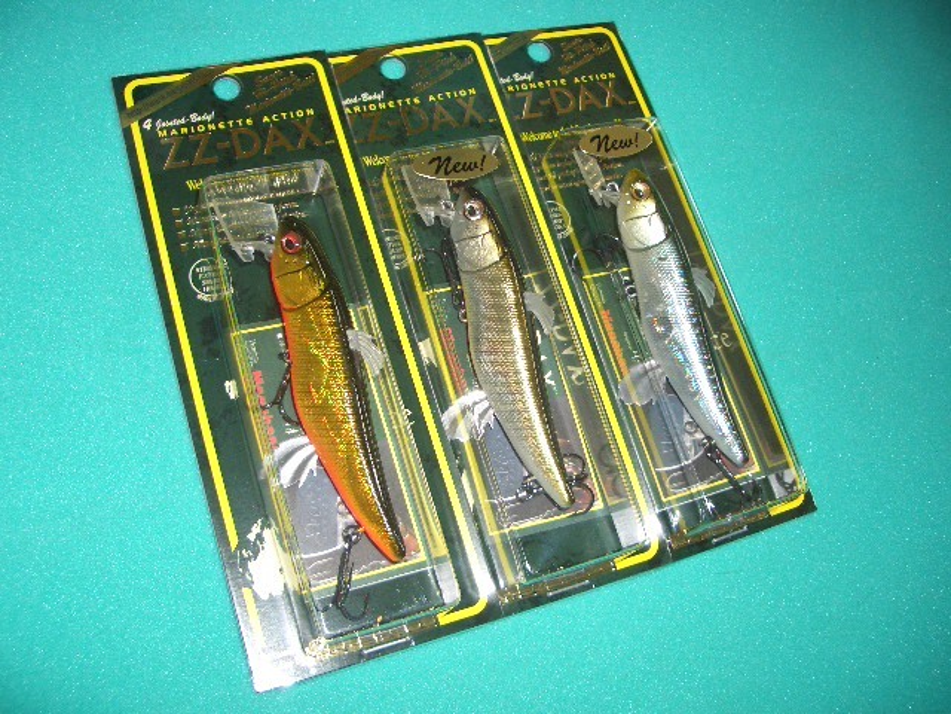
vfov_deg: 40.7
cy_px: 357
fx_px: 962
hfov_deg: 52.6
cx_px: 476
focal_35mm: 35
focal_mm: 5.8
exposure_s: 1/60
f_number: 2.6
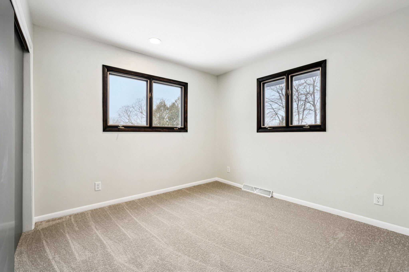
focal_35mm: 16
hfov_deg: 96.7
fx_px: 182
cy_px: 136
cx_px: 204
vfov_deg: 73.7
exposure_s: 1/30
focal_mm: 16
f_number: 8
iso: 200
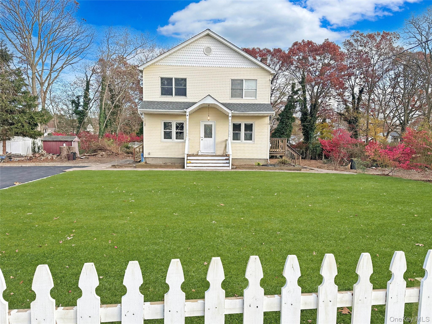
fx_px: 300
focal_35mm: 24
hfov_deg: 71.6
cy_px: 162
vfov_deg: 56.8
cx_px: 216
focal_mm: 6.86
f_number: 1.78
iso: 80
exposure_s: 1/1664
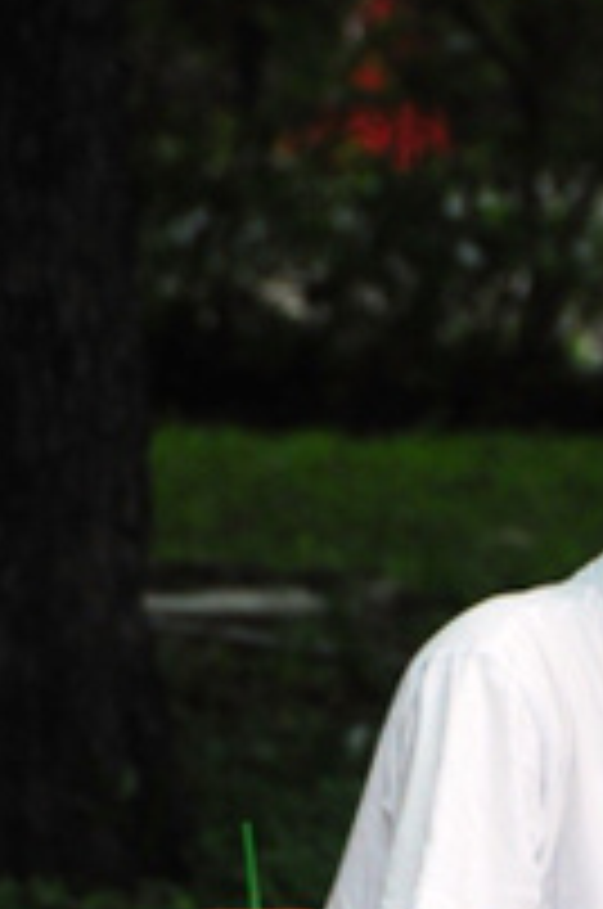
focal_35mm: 891
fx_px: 22462
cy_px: 886
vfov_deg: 2.3
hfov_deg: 1.5
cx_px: 864
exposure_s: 1/1600
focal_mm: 200
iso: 1600
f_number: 5.6
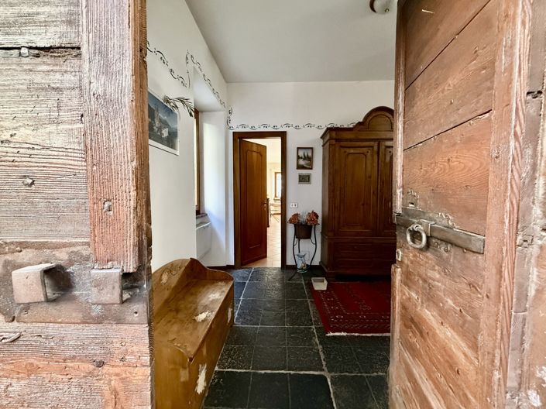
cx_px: 273
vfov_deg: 85.6
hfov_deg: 102.1
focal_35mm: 14
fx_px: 221
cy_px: 204
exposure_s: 1/60
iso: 1000
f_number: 2.2
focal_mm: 2.22
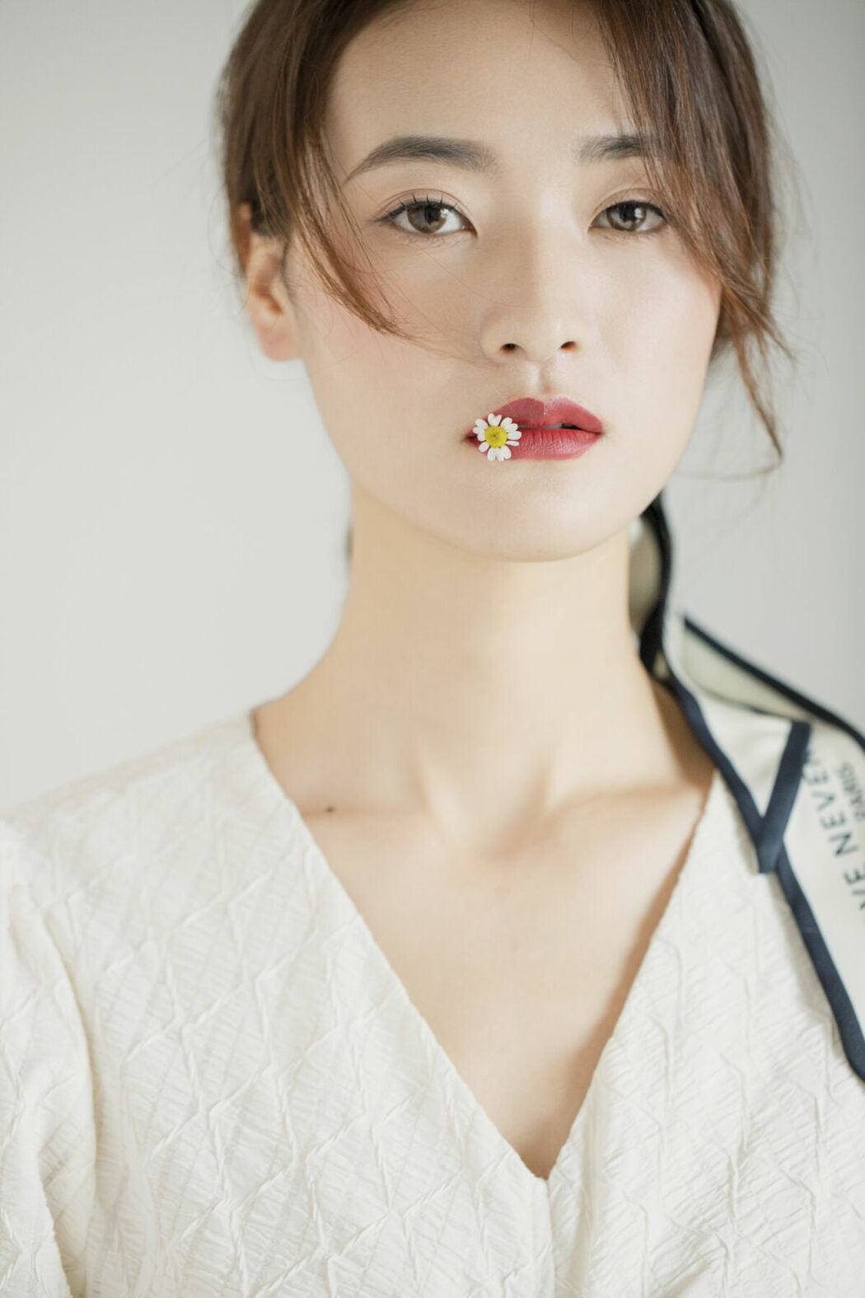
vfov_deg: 20.6
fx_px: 3568
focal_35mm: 99
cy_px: 649
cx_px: 432
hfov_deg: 13.8
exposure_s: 1/125
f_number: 3.5
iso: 1600
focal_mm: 100
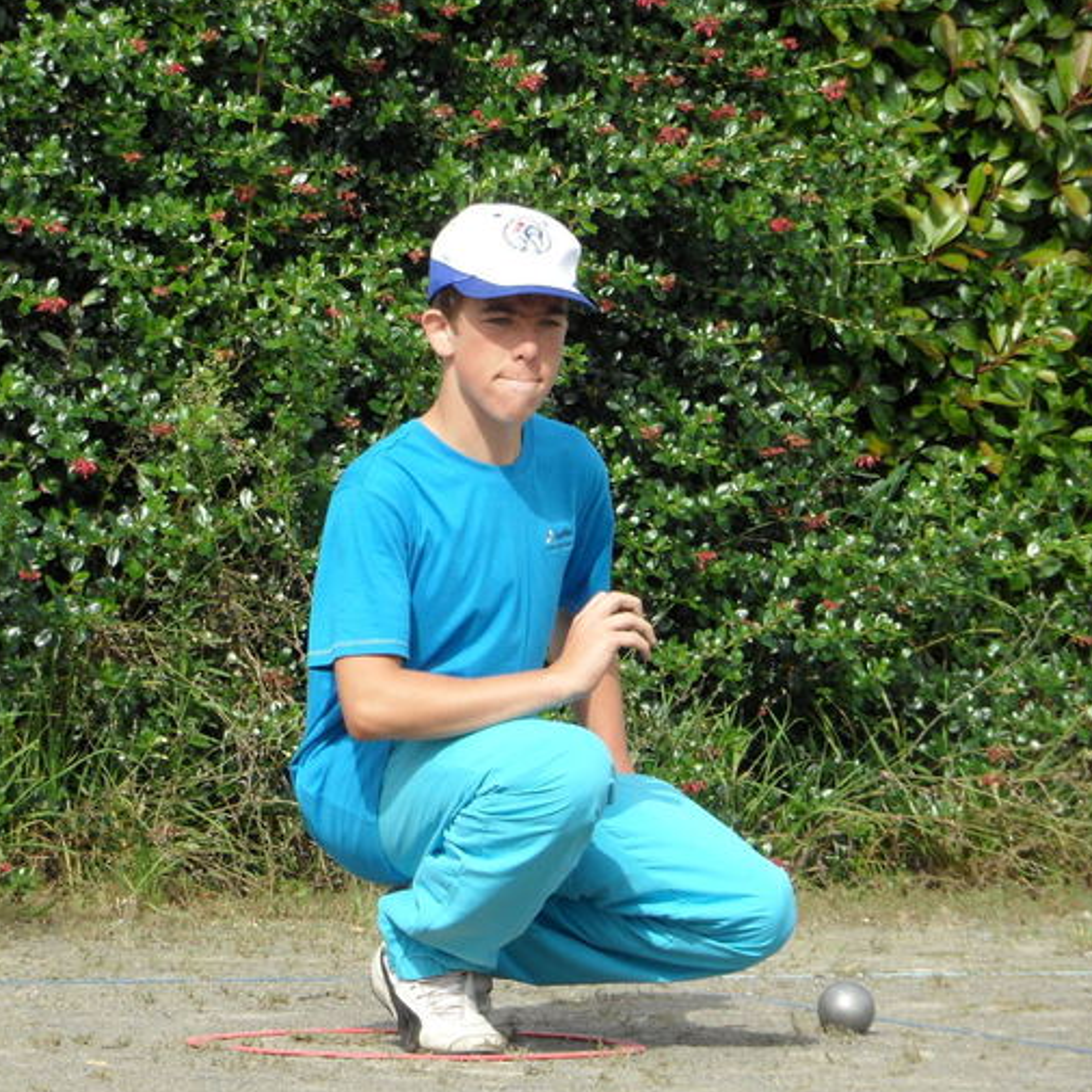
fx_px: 12884
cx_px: 426
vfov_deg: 4.9
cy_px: 410
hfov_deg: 4.9
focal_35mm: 361
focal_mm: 39.5
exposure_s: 1/250
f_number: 5
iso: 80
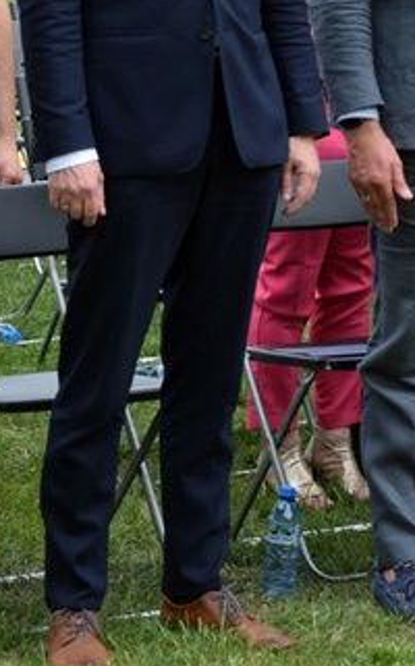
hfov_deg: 6.3
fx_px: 3736
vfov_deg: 10.1
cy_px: 83
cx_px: 492
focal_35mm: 206
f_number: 4.8
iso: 100
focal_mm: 48
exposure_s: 1/100
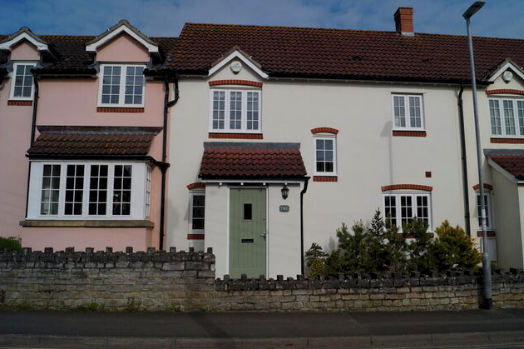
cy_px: 158
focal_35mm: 30
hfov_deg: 61.8
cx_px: 289
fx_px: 436
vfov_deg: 43.5
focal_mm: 18
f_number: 13
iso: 100
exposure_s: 1/320
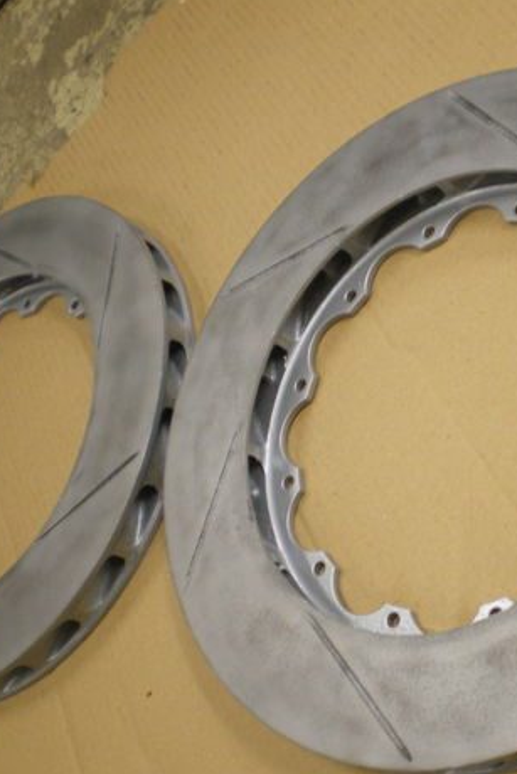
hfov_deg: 24.5
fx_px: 1184
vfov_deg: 36.2
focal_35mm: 55
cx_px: 354
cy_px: 399
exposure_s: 1/30
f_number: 3.1
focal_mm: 6.3
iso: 250
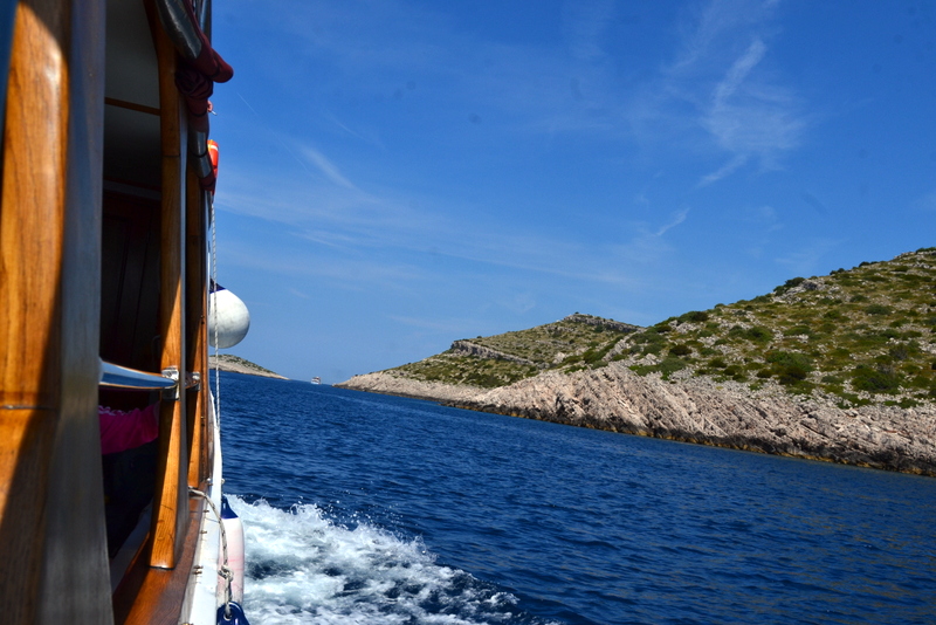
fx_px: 1014
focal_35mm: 39
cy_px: 312
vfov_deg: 34.2
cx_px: 468
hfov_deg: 49.5
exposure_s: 1/500
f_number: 11
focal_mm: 26
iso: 200
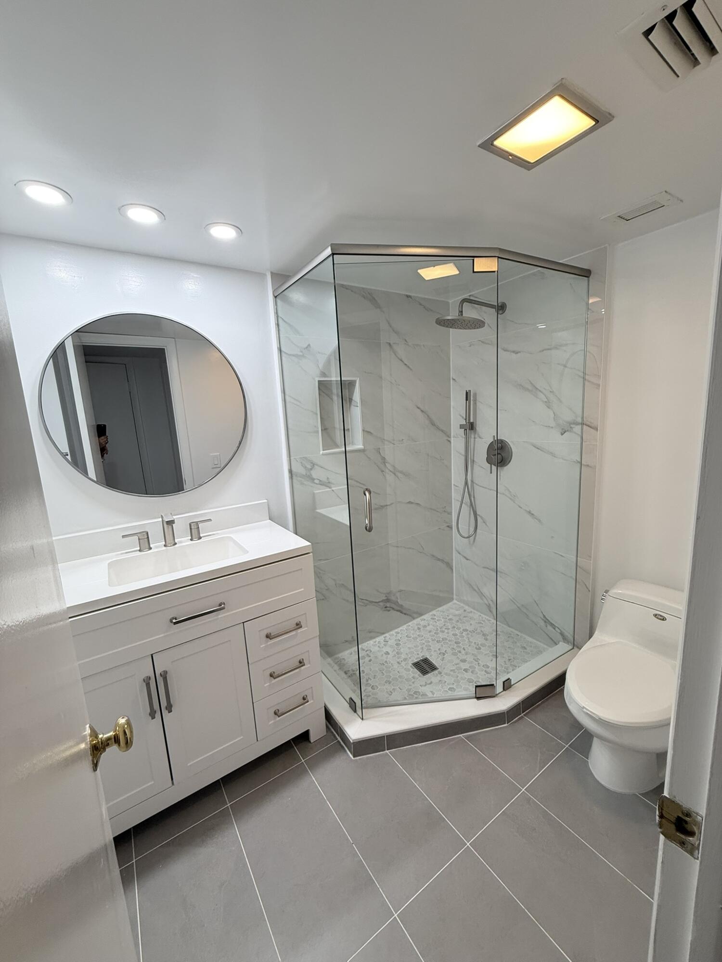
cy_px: 481
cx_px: 361
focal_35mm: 14
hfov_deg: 85.7
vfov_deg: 102.1
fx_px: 389
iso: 100
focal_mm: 2.22
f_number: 2.2
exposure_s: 1/120
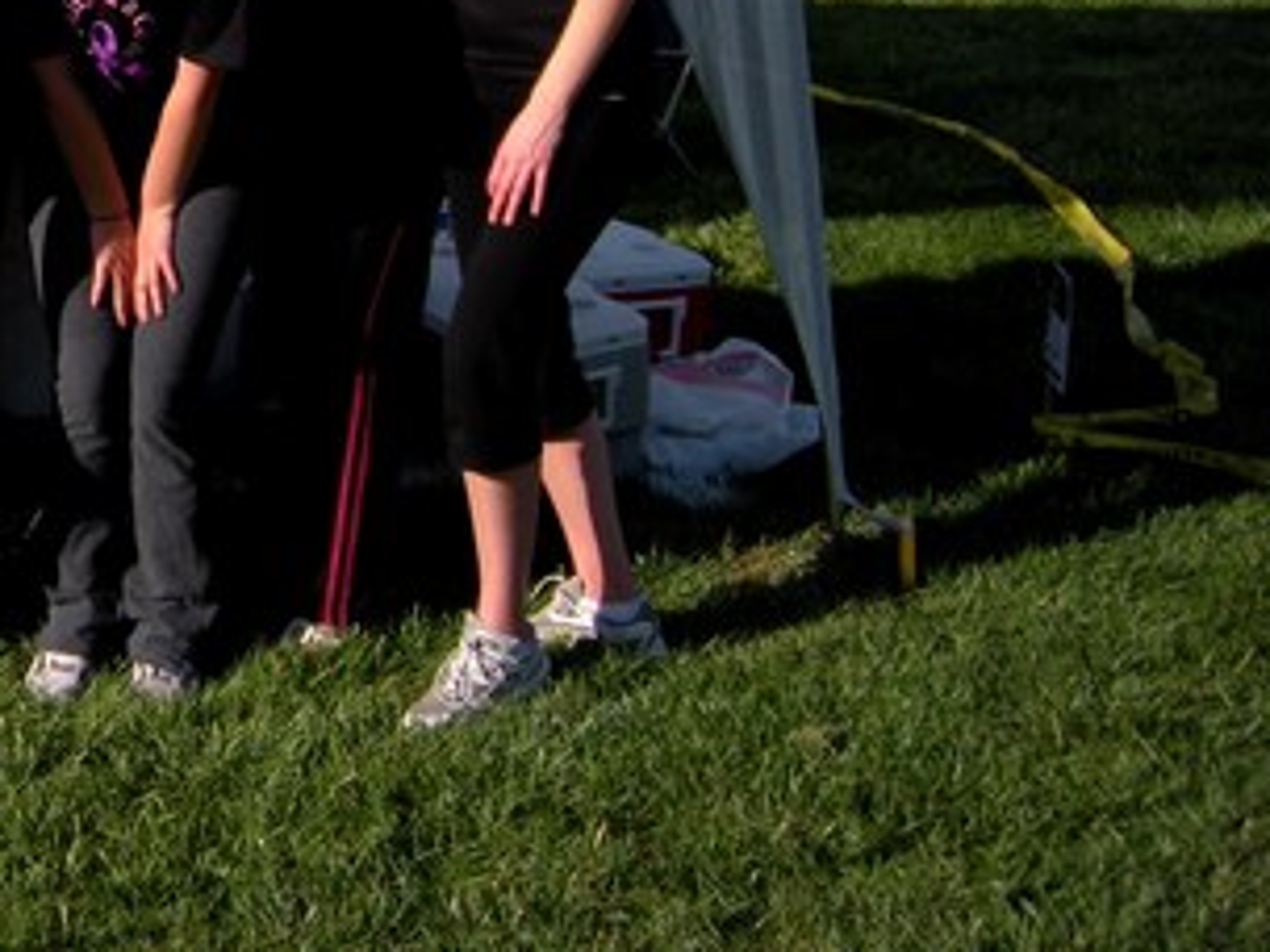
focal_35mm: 83
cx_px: -171
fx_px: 3045
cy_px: -134
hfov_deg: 22.1
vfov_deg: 17.1
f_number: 3.8
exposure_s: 1/728
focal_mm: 5.9
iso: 64
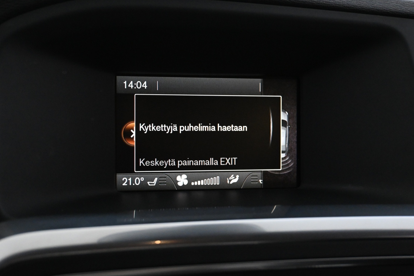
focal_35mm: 57
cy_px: 134
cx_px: 215
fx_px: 655
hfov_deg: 35.0
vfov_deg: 23.8
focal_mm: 34
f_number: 5
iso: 4000
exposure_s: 1/50
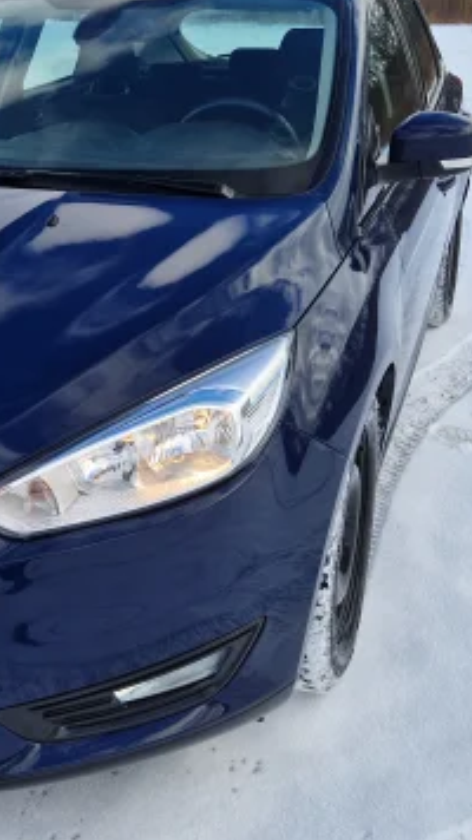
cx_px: 61
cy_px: 368
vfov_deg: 45.4
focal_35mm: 45
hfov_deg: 25.8
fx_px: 1002
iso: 50
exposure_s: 1/912
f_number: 1.8
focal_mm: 5.4
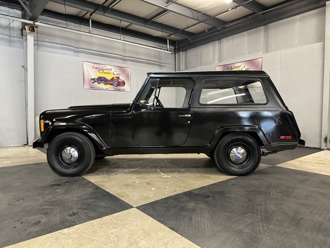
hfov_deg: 71.6
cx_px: 165
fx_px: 229
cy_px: 124
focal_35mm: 24
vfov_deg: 56.8
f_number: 1.78
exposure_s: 1/60
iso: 640
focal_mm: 6.86
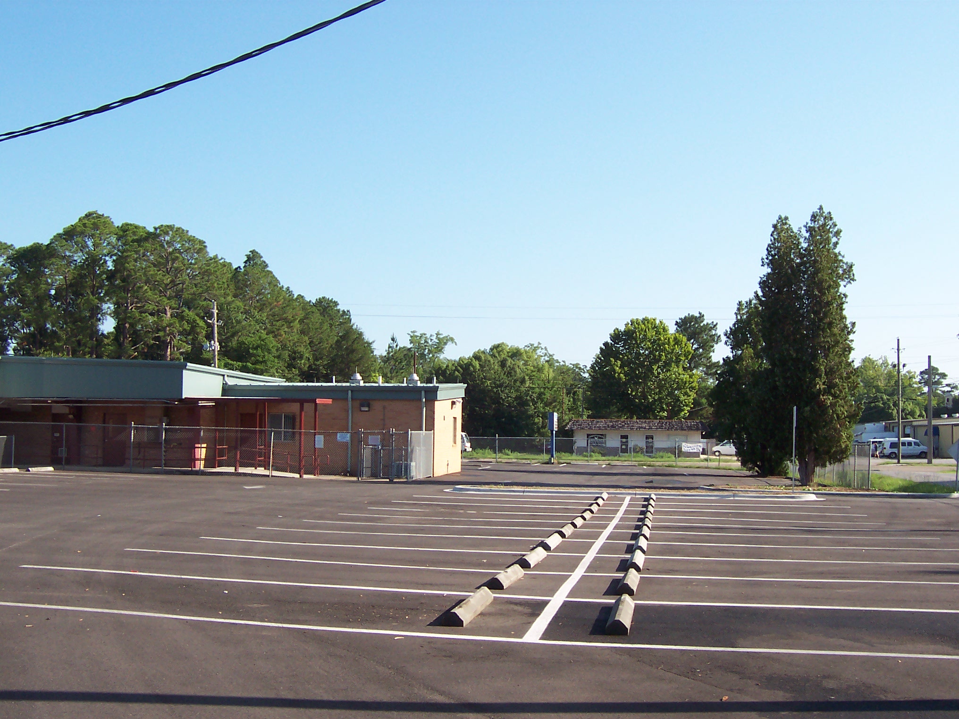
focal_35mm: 52
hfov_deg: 36.8
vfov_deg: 28.0
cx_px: 480
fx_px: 1441
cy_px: 360
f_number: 4.8
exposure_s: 1/350
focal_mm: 8
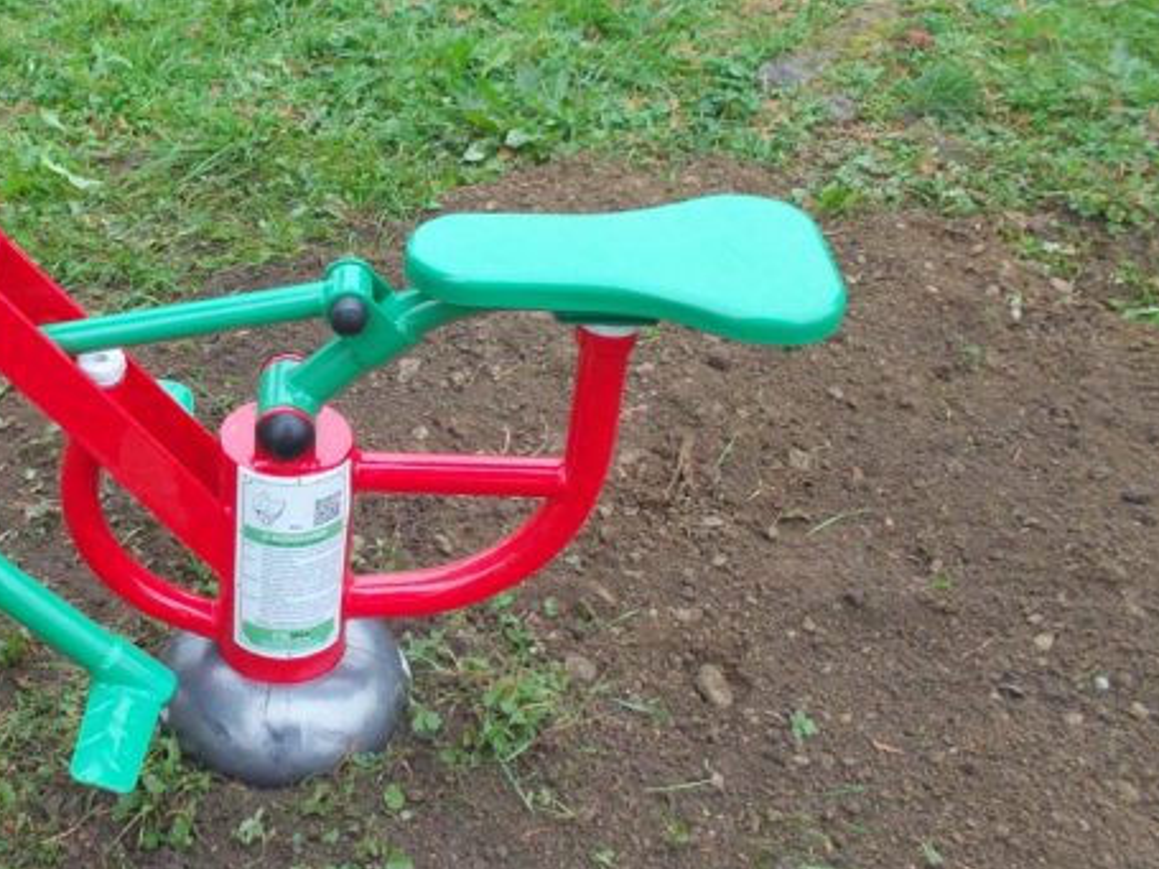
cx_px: 252
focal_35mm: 49
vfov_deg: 29.6
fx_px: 1640
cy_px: 344
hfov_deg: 37.7
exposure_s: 1/50
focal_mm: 4.1
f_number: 3.3
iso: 80
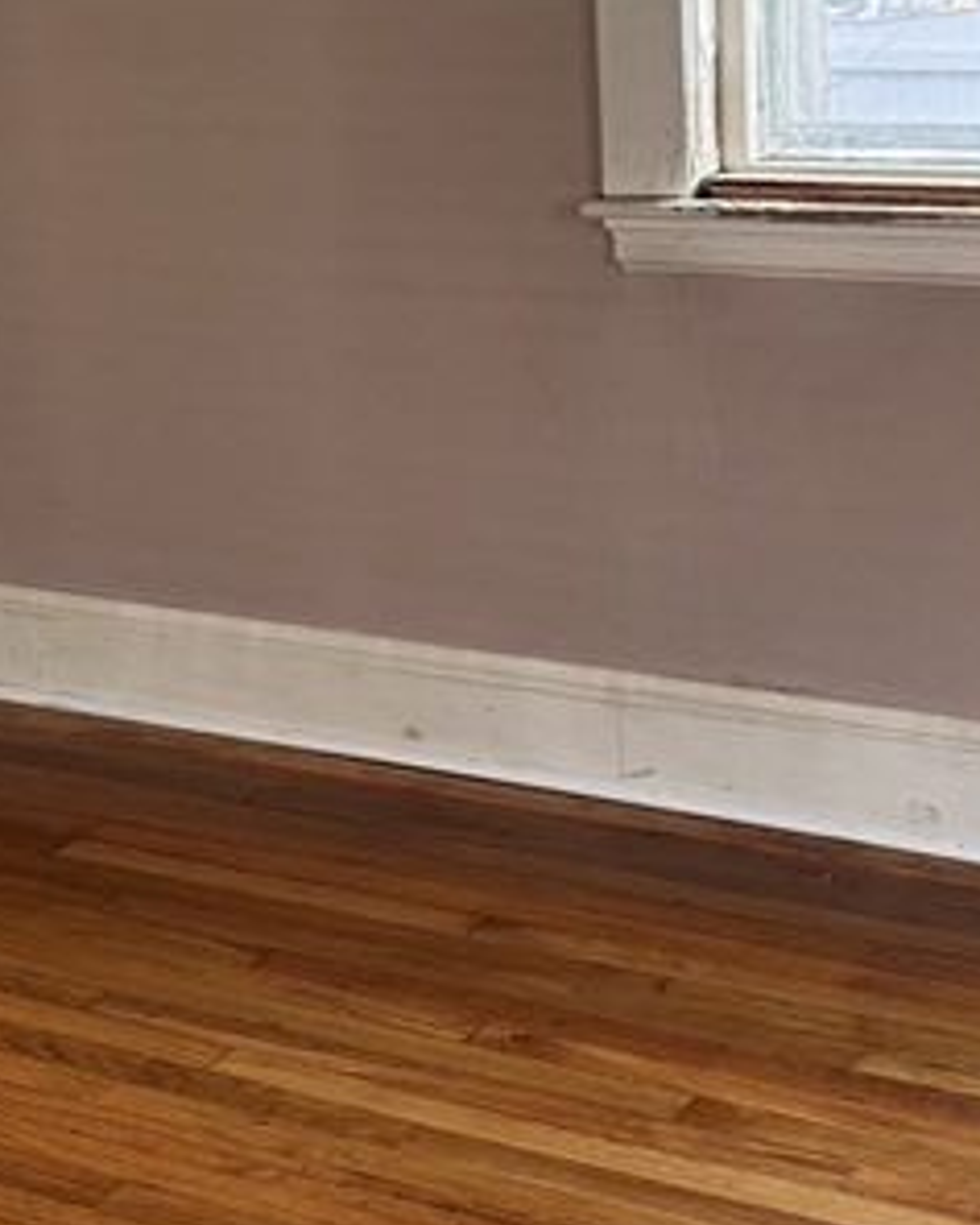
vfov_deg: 23.4
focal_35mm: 81
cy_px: 348
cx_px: 37
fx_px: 2935
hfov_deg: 18.5
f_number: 1.78
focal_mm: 6.76
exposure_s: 1/121
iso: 160
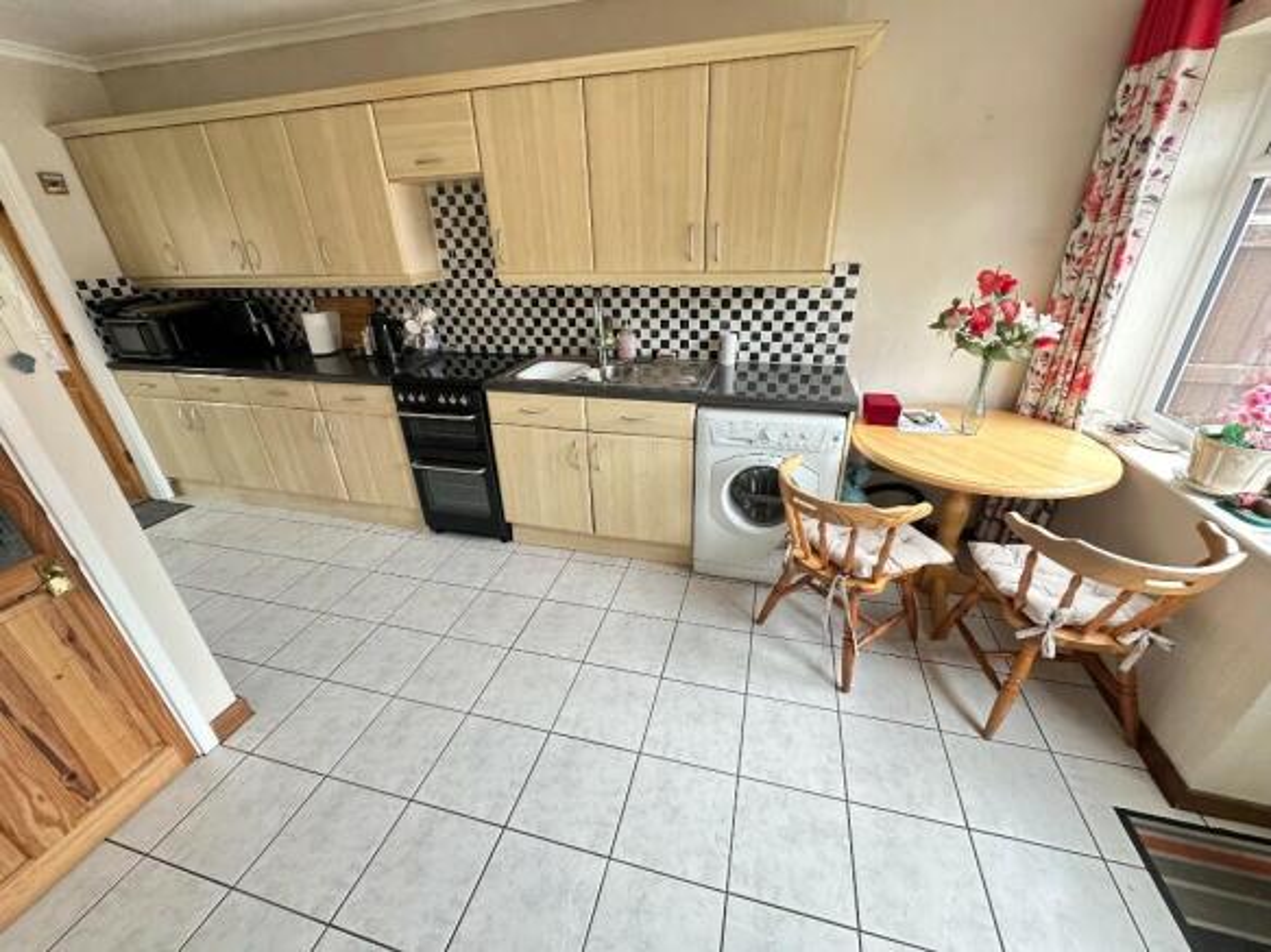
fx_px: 514
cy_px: 476
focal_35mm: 14
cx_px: 636
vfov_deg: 85.7
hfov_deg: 102.1
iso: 250
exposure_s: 1/99
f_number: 2.2
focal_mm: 2.22
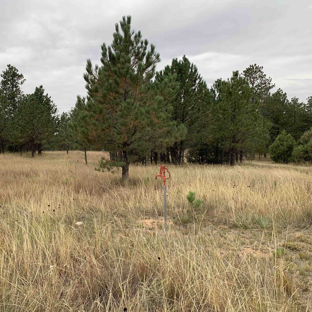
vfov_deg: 52.5
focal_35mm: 31
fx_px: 316
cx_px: 104
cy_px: 157
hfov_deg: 51.6
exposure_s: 1/234
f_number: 1.8
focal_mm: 4.25
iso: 25
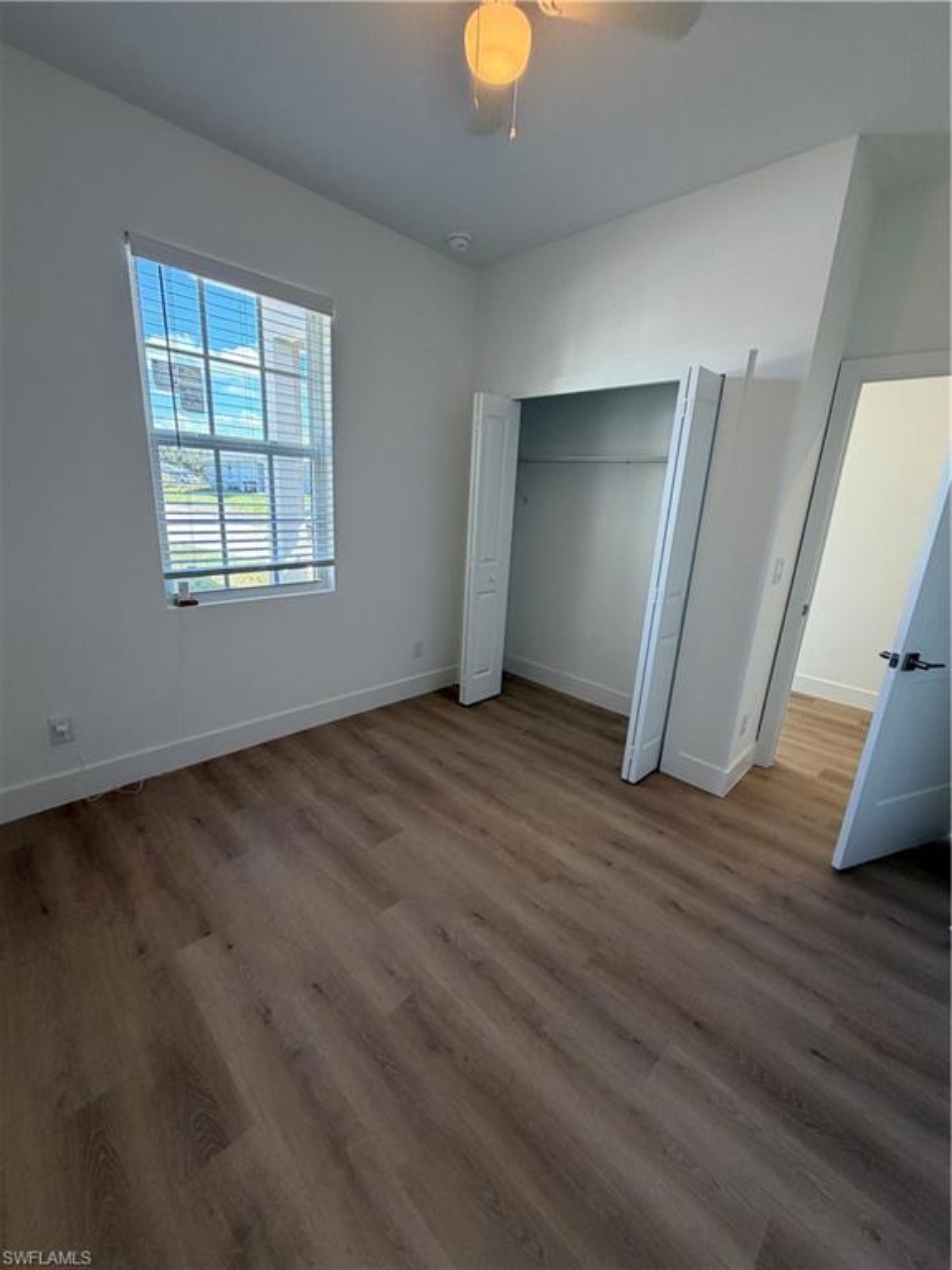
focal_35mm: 14
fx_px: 513
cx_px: 476
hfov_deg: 85.7
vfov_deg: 102.1
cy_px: 635
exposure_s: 1/121
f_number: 2.2
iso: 160
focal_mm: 2.22
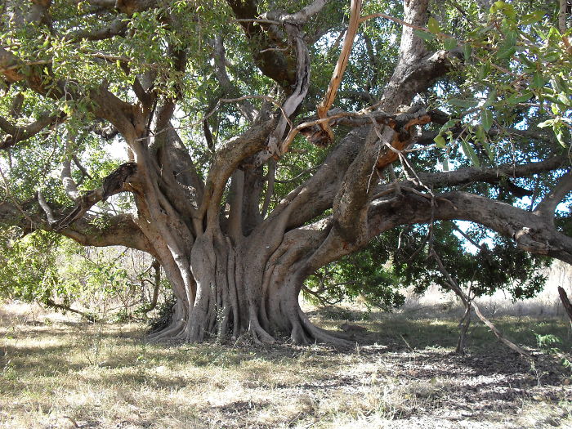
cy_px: 214
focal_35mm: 38
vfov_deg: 37.7
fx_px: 628
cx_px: 286
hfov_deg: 49.0
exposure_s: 1/125
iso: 80
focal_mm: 6.3
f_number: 2.8
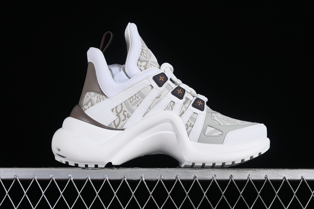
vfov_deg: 18.2
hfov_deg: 27.0
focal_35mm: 75
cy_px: 104
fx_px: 654
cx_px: 157
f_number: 8
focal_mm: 50
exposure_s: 1/80
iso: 160
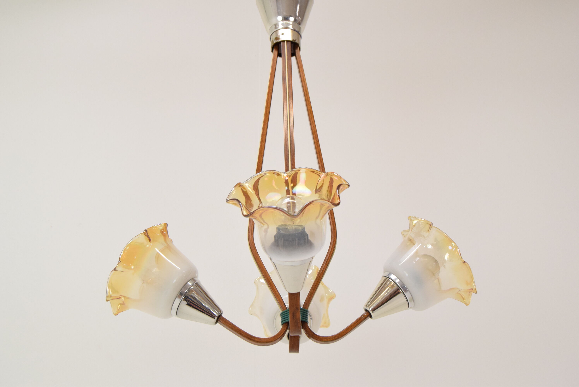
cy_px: 194
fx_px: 773
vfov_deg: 28.1
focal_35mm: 48
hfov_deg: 41.1
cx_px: 290
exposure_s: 1/250
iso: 1600
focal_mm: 32
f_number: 8
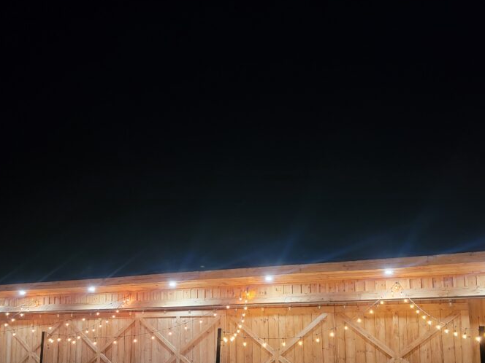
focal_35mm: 37
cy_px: 269
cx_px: 234
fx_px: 518
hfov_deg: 50.1
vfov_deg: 37.8
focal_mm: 6.7
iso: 640
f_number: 1.8
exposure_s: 1/24
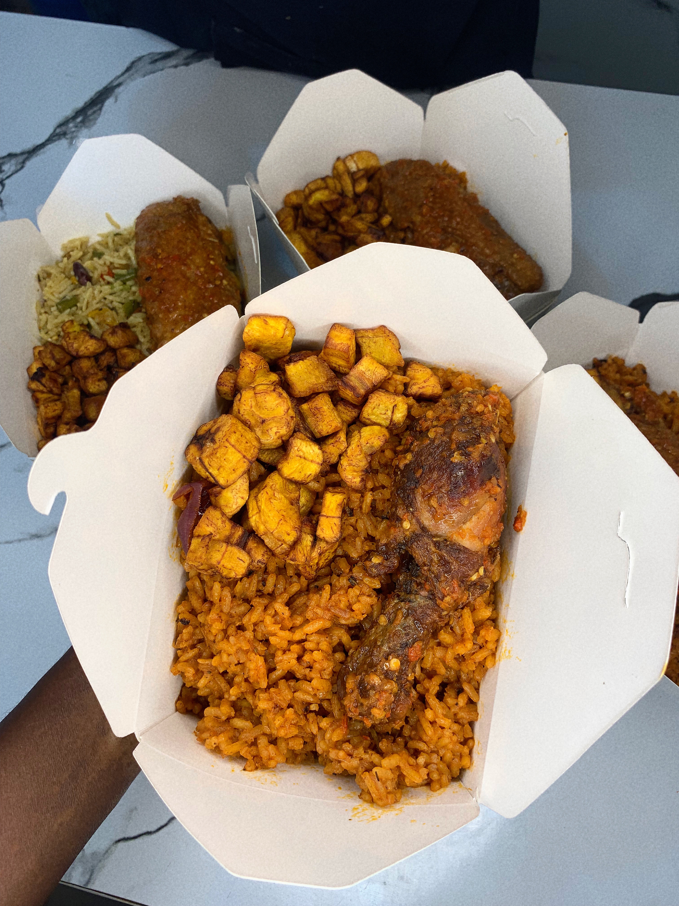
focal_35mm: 26
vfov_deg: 67.3
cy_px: 453
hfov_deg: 53.1
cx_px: 340
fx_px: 680
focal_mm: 4.25
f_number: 1.8
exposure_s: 1/121
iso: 40
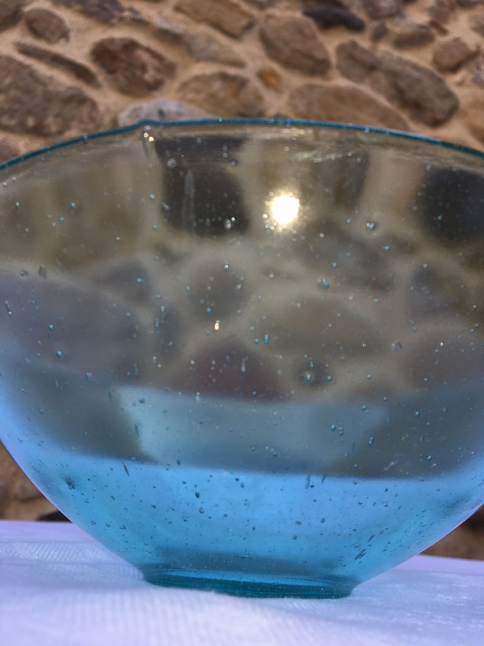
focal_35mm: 29
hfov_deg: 48.2
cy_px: 323
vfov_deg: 61.7
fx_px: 541
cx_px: 242
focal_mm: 4.15
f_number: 2.2
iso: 25
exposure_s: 1/283
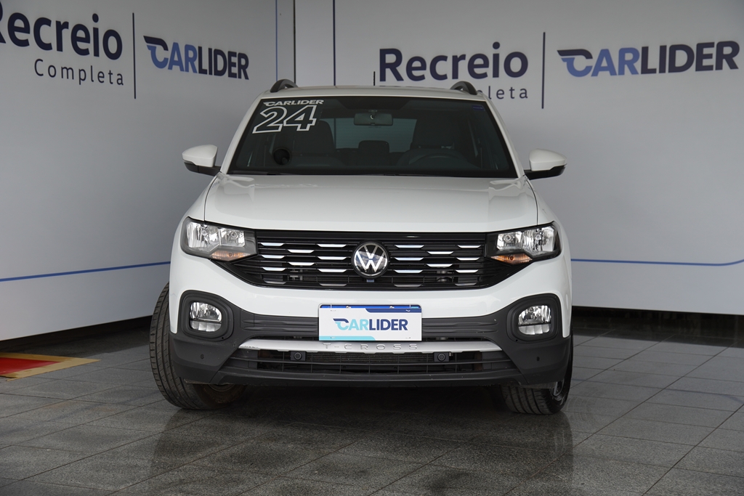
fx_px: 1240
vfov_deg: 22.6
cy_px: 248
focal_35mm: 60
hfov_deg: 33.4
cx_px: 372
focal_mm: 40
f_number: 4.5
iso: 100
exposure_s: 1/200
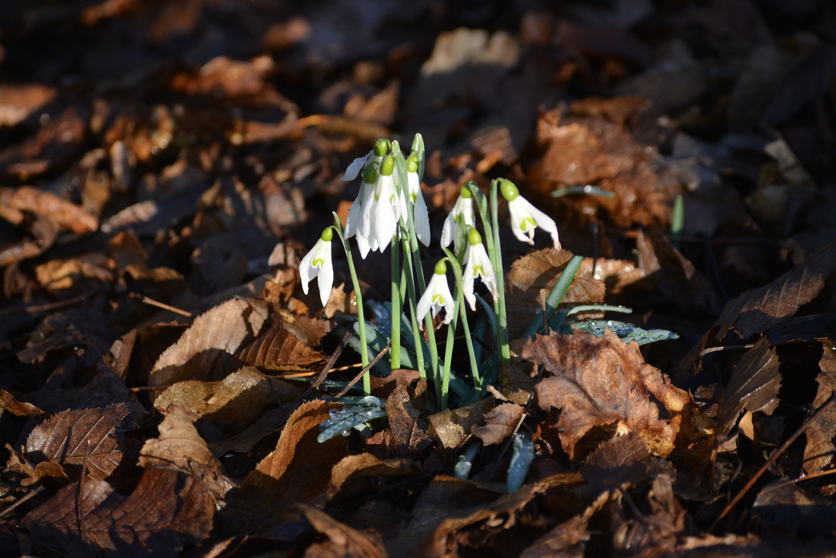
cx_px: 418
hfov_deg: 11.2
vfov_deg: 7.5
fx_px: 4249
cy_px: 279
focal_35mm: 183
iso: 500
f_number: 4.8
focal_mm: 122
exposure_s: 1/1000
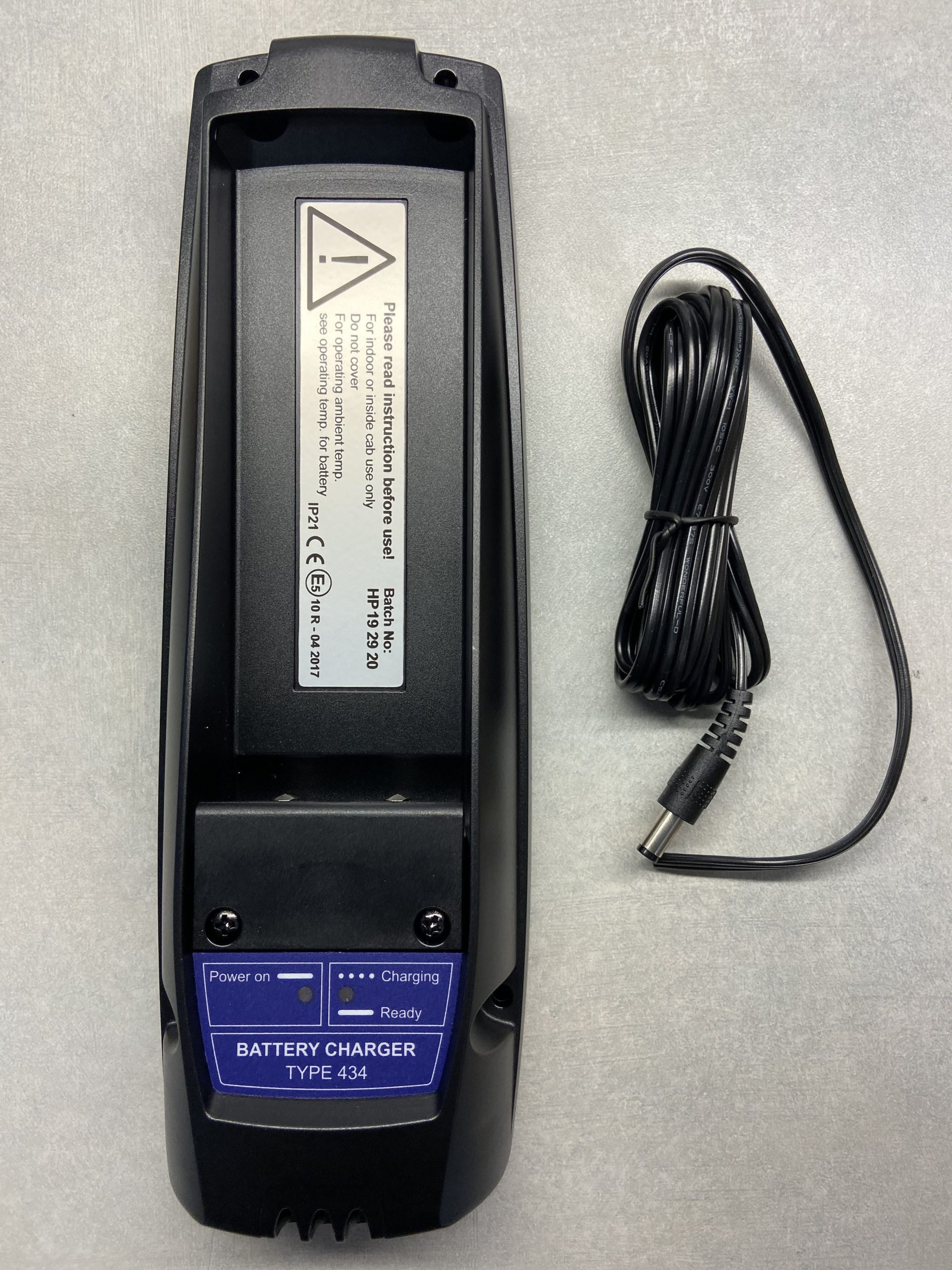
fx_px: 953
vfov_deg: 67.3
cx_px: 476
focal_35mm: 26
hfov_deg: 53.1
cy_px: 635
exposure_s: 1/120
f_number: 1.8
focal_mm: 4.25
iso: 100
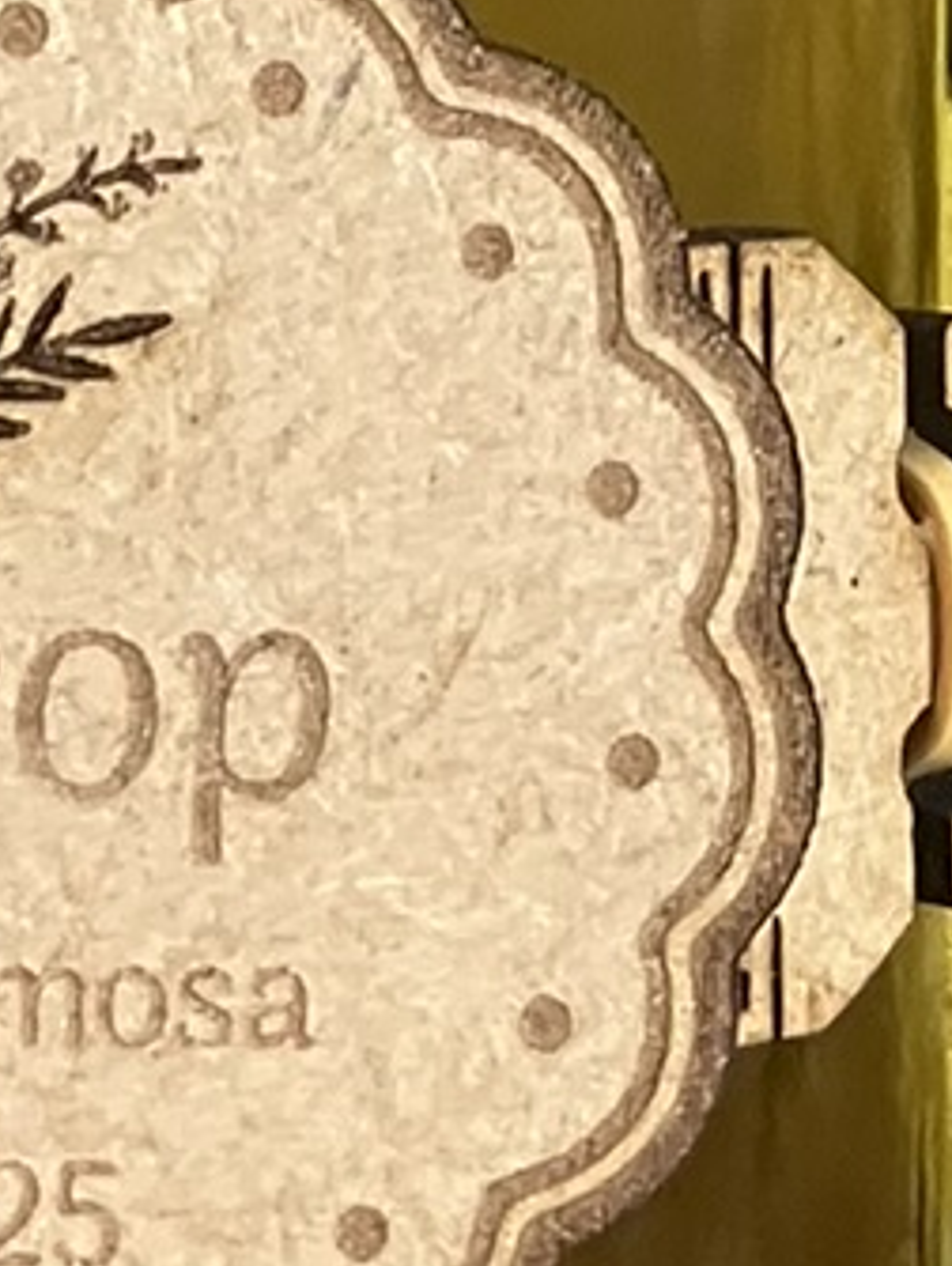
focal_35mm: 171
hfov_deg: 8.7
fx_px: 6258
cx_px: 910
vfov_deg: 10.8
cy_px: -967
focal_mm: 3.99
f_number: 1.8
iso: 250
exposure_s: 1/60
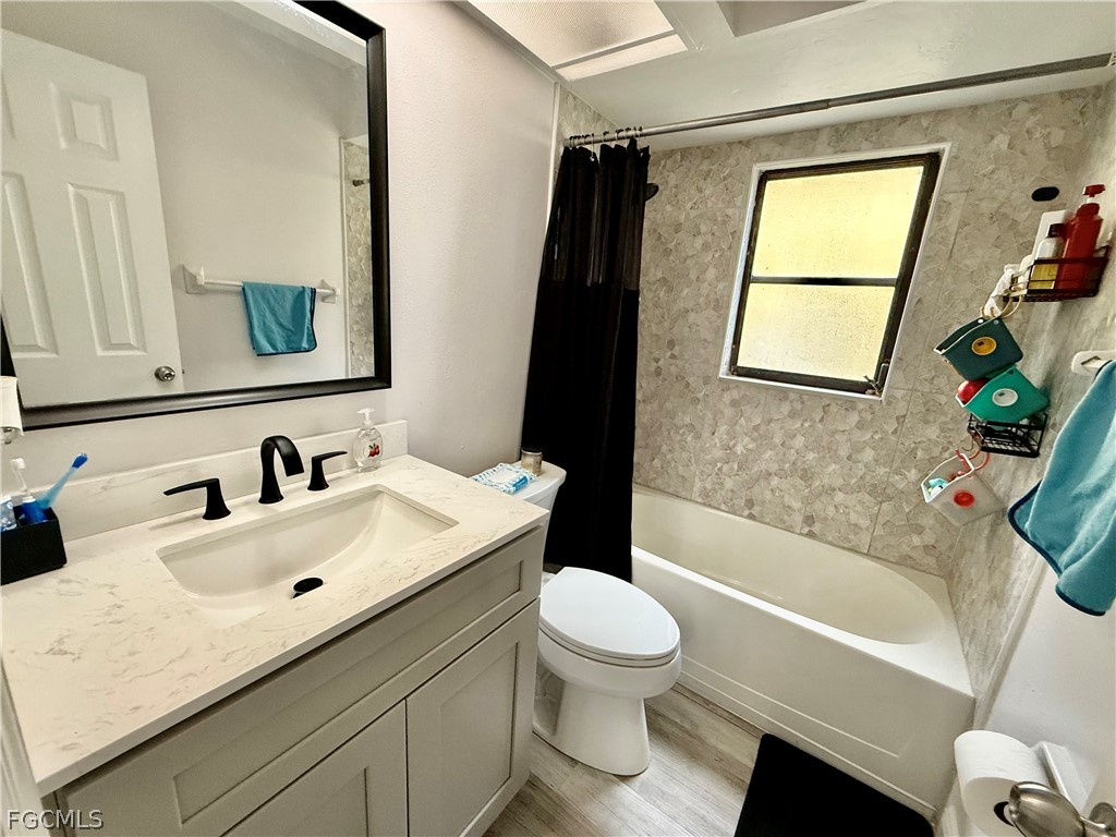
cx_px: 558
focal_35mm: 14
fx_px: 451
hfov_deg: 102.1
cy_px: 418
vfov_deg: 85.7
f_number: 2.2
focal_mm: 2.22
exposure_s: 1/60
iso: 400
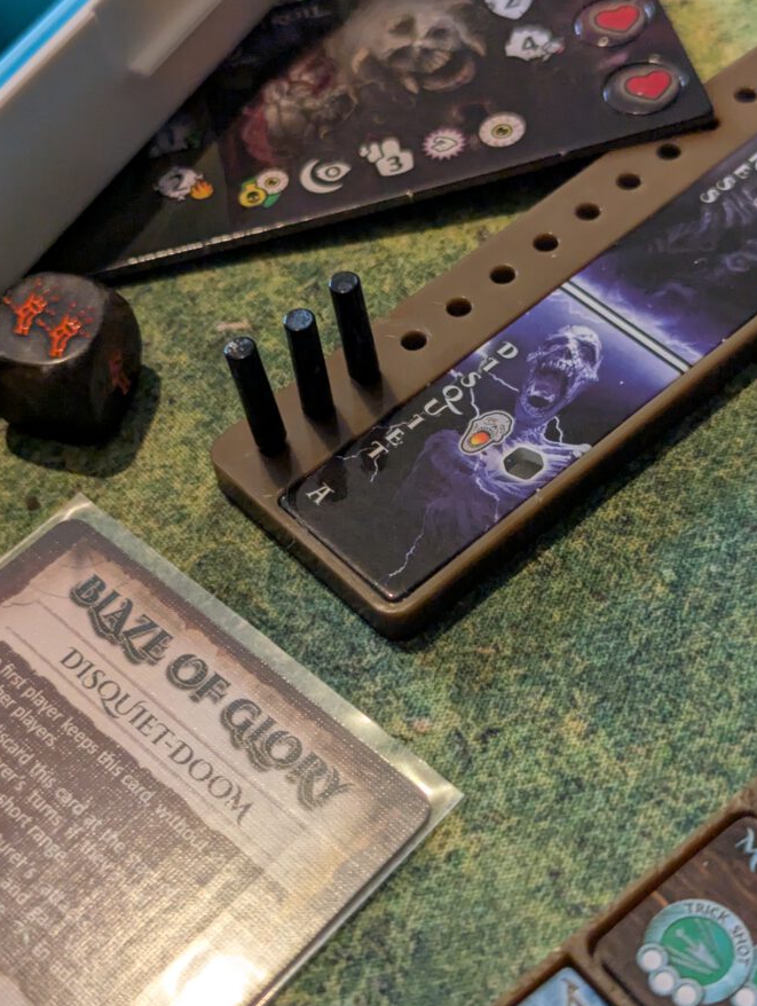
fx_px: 1629
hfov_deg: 26.1
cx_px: 427
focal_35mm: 56
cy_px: 488
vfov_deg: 34.3
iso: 287
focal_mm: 6.81
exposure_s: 1/83.7
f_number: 1.85
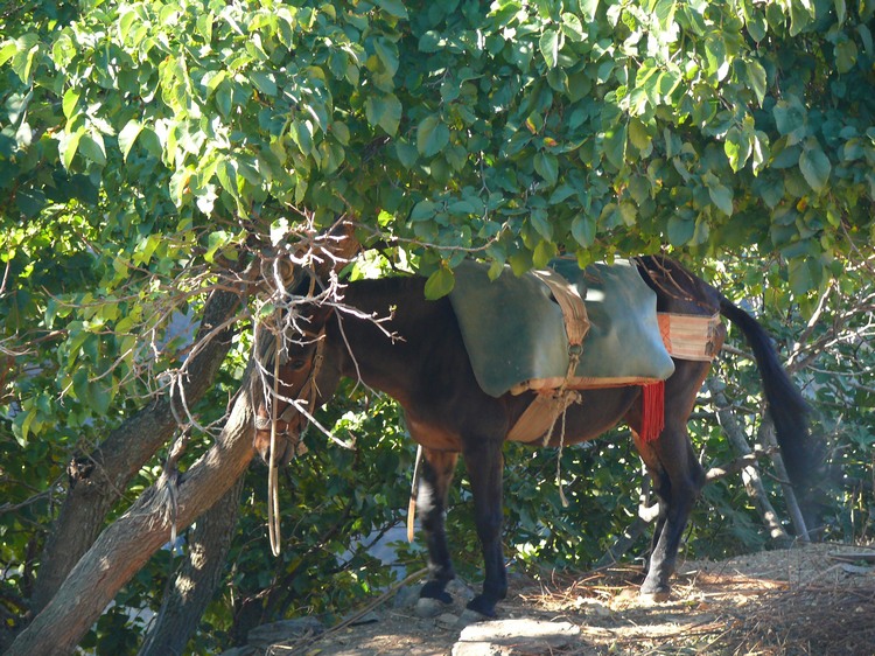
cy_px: 328
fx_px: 4447
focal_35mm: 176
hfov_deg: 11.2
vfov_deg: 8.4
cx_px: 438
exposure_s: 1/30
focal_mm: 37.2
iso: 125
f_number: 3.6
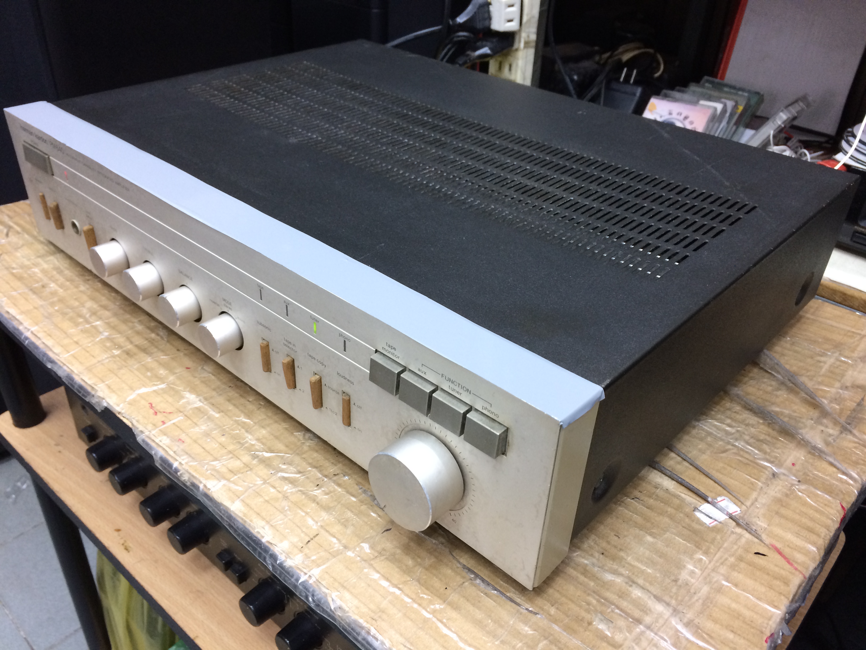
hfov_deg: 61.7
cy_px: 325
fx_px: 726
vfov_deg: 48.2
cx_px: 433
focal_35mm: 29
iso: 160
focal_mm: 4.15
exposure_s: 1/33
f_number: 2.2
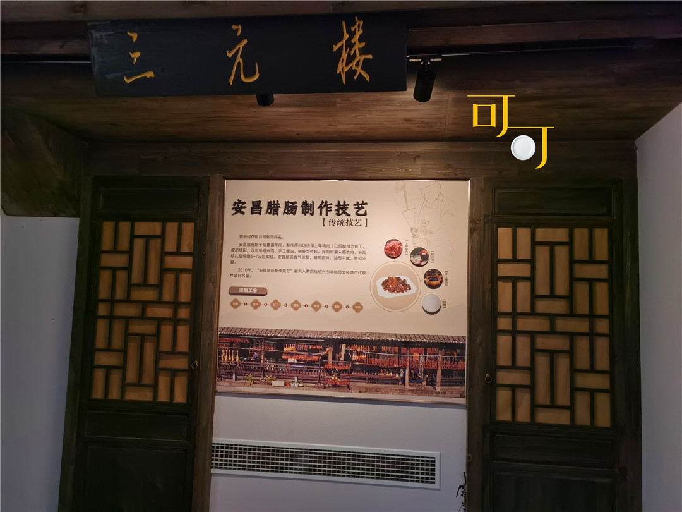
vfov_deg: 41.8
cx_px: 341
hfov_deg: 54.0
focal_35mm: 34
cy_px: 256
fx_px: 670
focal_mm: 5.56
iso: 250
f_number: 1.6
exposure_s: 1/50
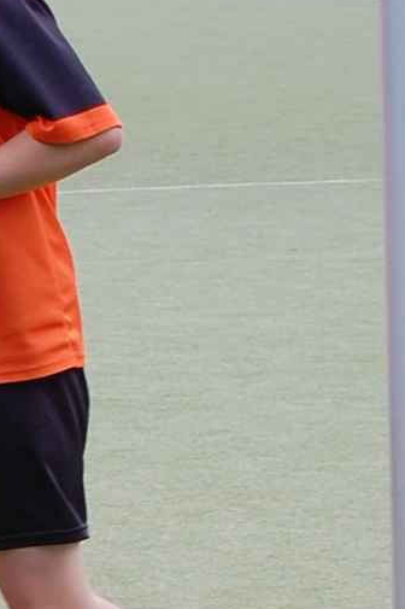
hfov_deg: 5.3
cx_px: -131
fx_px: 4369
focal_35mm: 259
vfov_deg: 8.0
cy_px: 403
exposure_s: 1/200
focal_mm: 55
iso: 200
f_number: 7.1
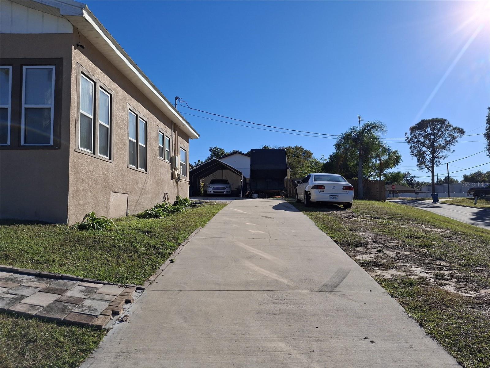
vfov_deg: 54.9
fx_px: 354
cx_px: 245
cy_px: 184
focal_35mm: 25
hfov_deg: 69.4
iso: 32
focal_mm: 4.69
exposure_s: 1/2933
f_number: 1.8
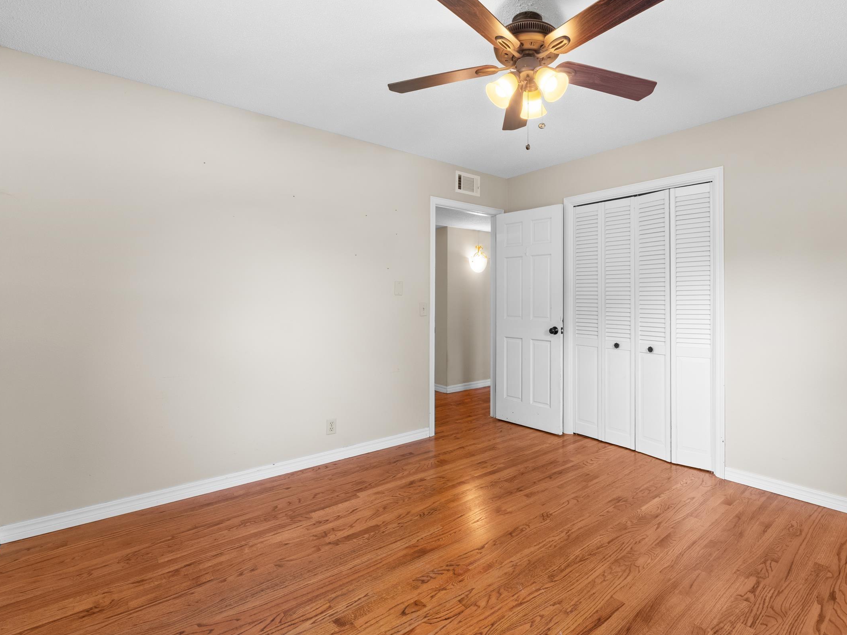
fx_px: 433
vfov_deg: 72.6
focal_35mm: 18
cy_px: 308
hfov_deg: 88.1
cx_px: 489
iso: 200
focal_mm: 10.4
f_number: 9
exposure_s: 1/2
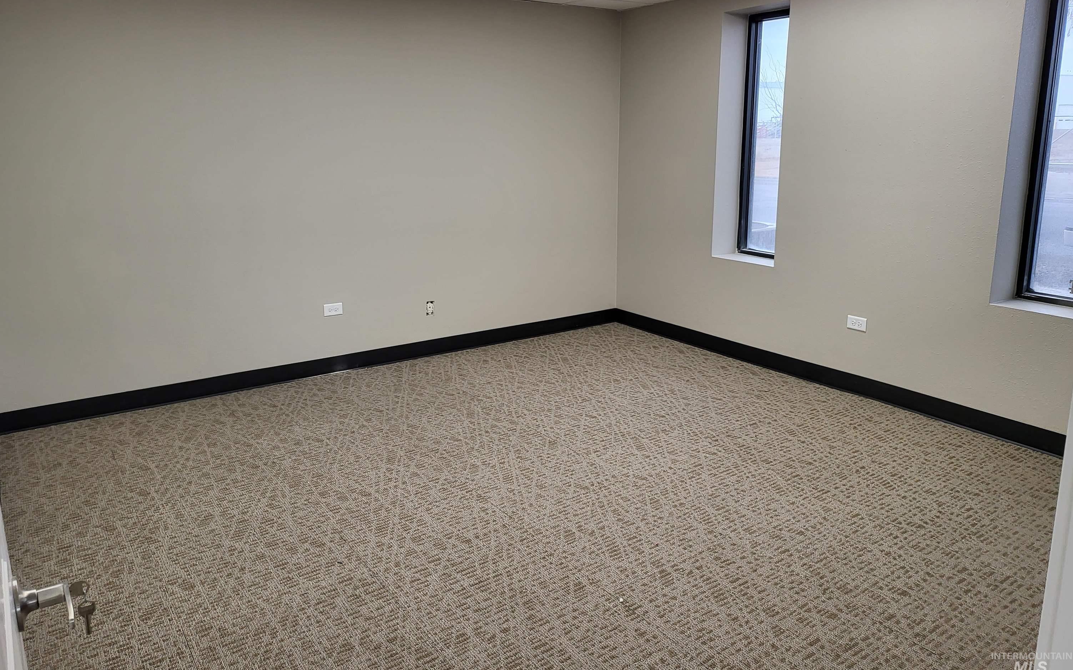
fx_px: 760
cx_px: 525
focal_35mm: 26
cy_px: 282
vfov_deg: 47.4
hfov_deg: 70.4
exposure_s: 1/120
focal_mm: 5
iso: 125
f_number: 1.8
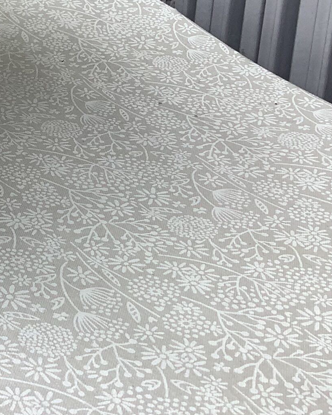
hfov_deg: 14.3
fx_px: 1179
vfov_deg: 19.5
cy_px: 22
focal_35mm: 96
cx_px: -250
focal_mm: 3.3
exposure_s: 1/245
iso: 25
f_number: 2.4
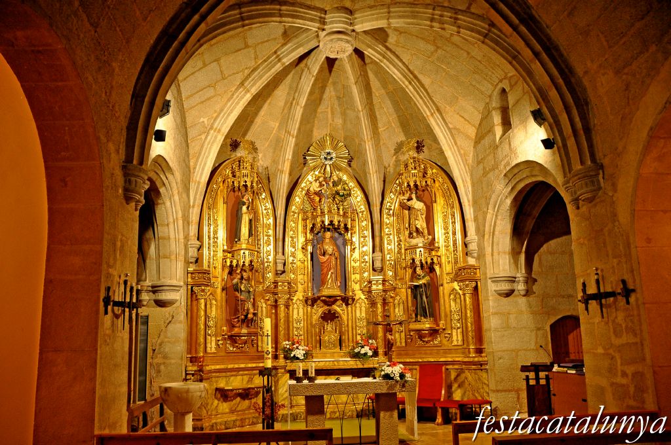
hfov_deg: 67.4
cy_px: 222
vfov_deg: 47.8
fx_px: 503
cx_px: 336
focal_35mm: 27
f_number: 3.5
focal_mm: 18
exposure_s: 1/30
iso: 640
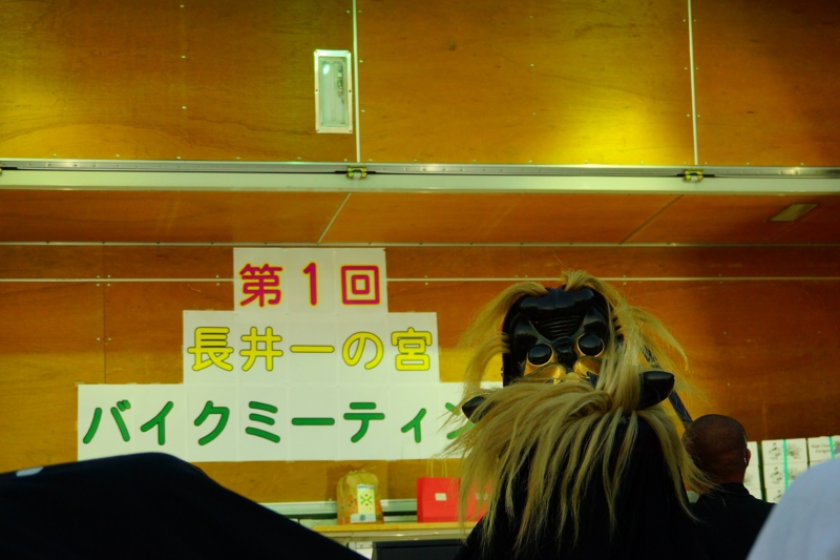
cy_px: 280
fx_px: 1773
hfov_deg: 26.7
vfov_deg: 17.9
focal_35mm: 76
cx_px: 420
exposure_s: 1/80
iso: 500
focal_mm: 51
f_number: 5.6
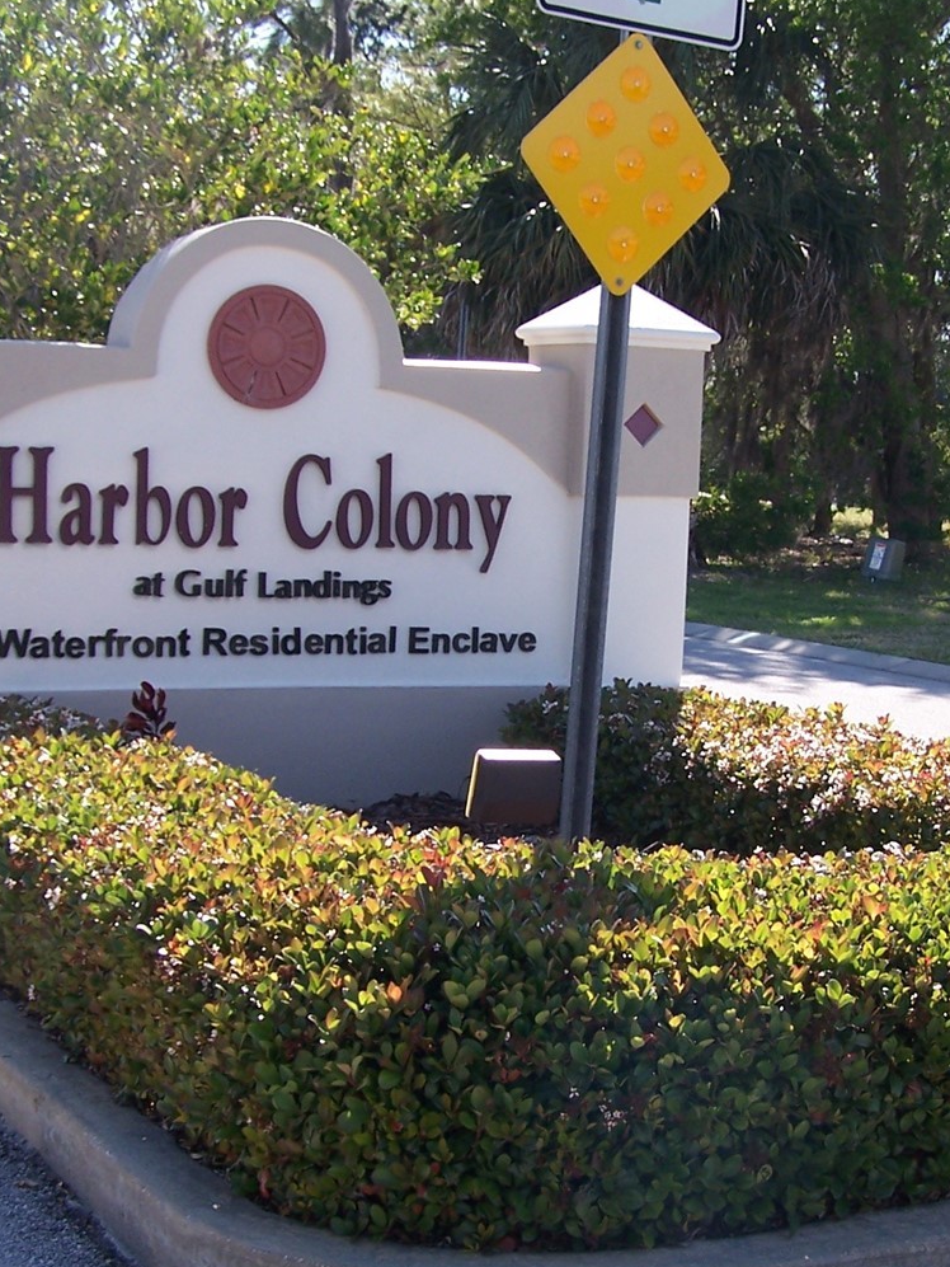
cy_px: 656
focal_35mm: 61
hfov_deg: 23.9
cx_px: 627
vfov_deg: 31.7
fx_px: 2232
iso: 80
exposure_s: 1/640
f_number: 2.8
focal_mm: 6.3
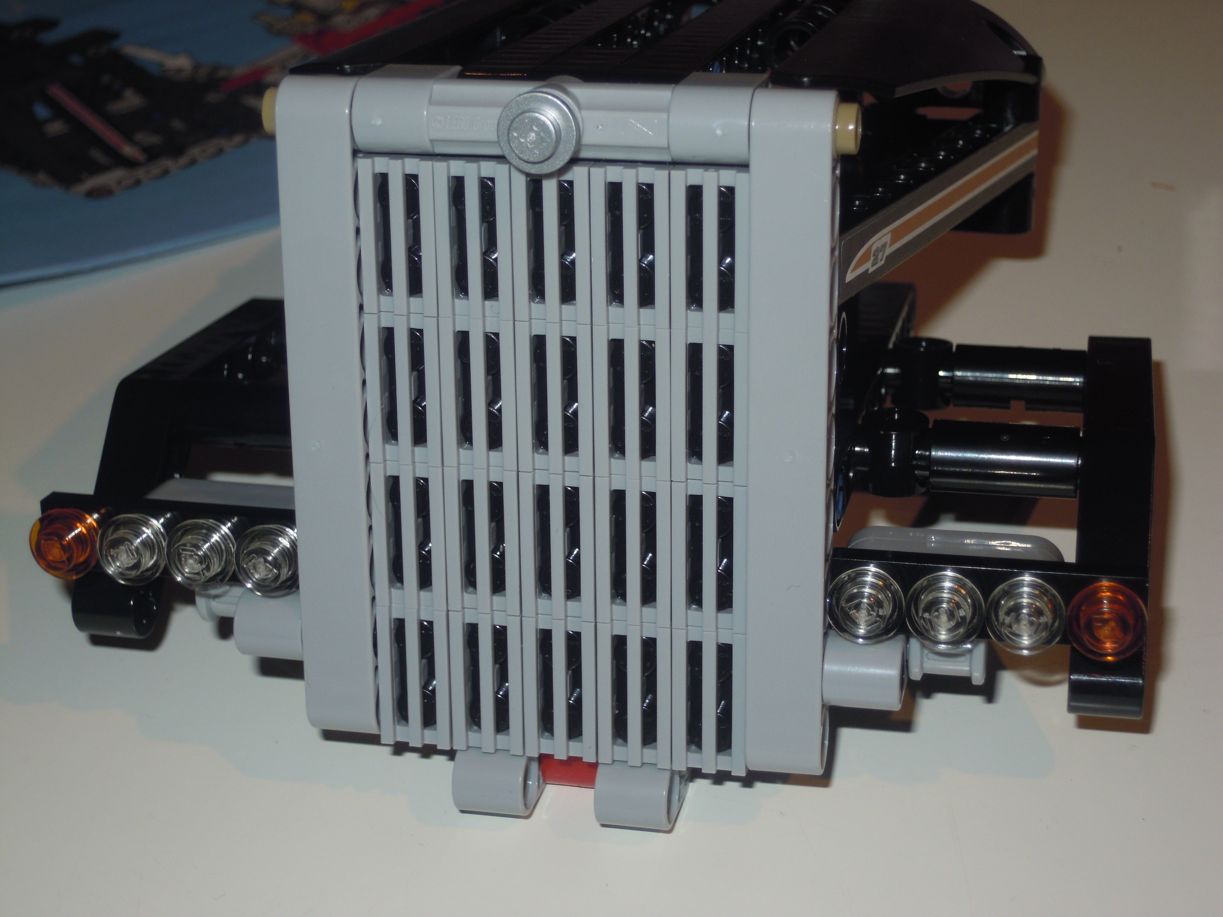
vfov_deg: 23.3
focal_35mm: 63
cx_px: 612
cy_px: 458
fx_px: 2226
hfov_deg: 30.7
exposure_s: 1/40
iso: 100
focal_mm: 11.2
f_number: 4
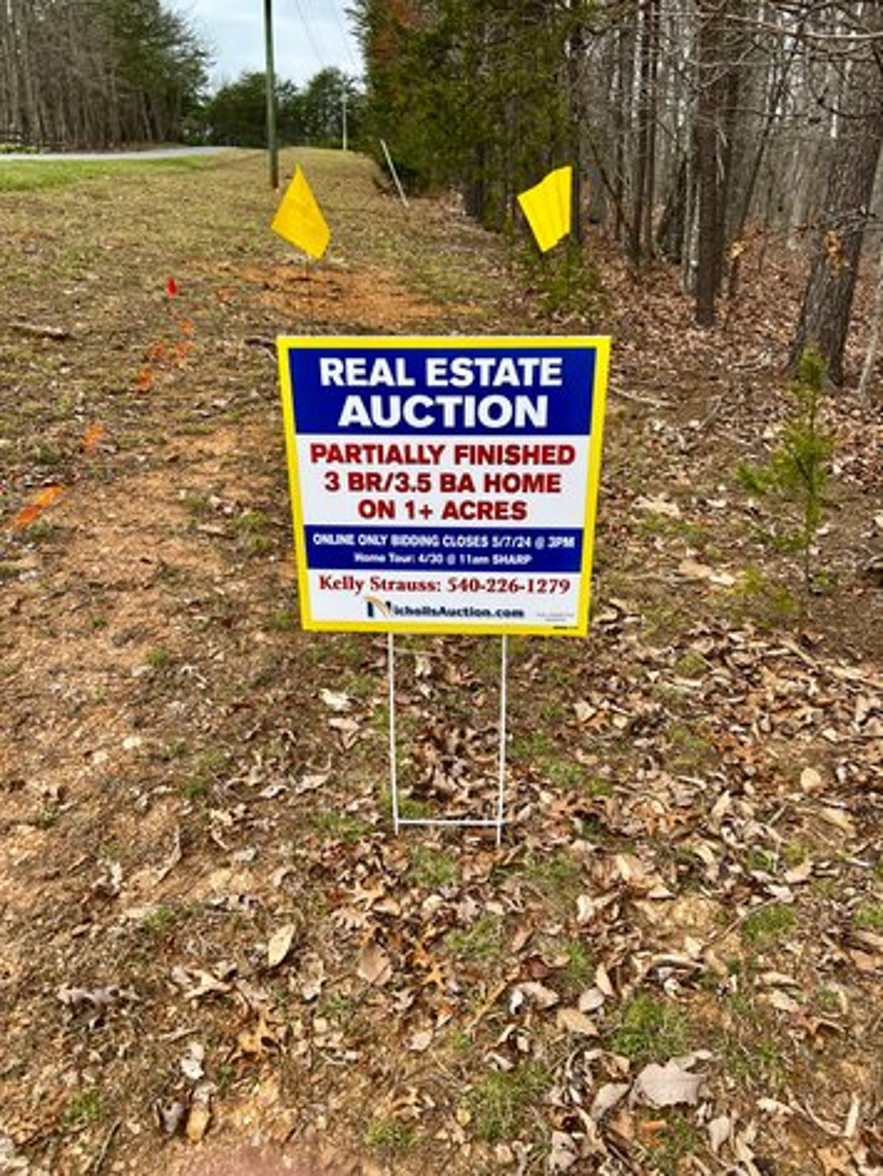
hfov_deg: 53.1
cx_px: 442
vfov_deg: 67.3
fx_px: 884
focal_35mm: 26
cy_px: 588
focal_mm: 5.7
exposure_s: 1/2208
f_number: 1.5
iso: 50
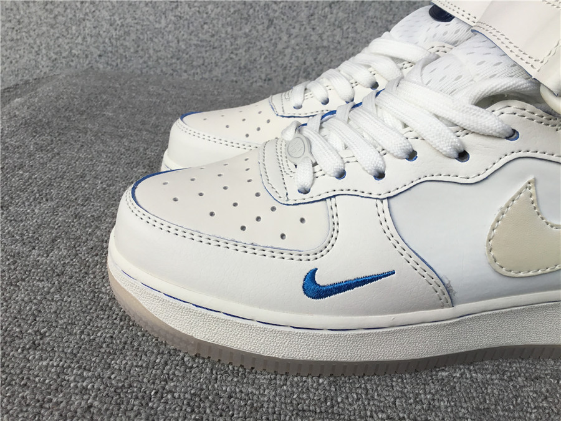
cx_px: 280
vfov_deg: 45.4
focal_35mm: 31
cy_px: 210
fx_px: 502
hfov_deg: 58.4
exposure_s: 1/815
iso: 25
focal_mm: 3.3
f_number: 2.4
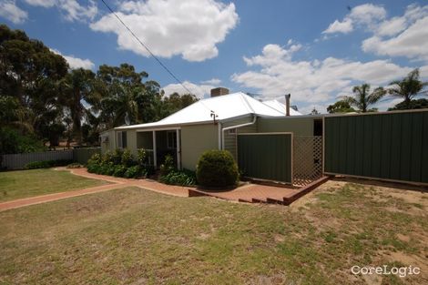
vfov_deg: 67.3
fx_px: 214
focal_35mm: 18
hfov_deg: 90.0
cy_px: 142
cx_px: 214
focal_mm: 12
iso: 100
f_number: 14
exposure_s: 1/200
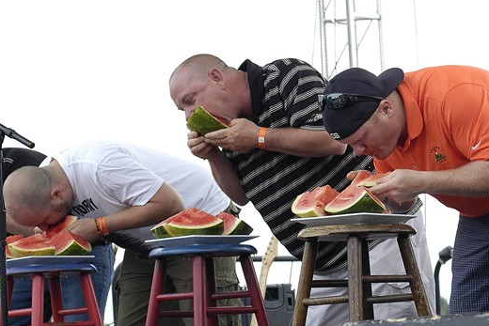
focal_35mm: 111
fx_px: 1508
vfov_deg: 12.3
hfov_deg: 18.4
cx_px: 256
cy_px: 162
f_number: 7.1
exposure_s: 1/200
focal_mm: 70
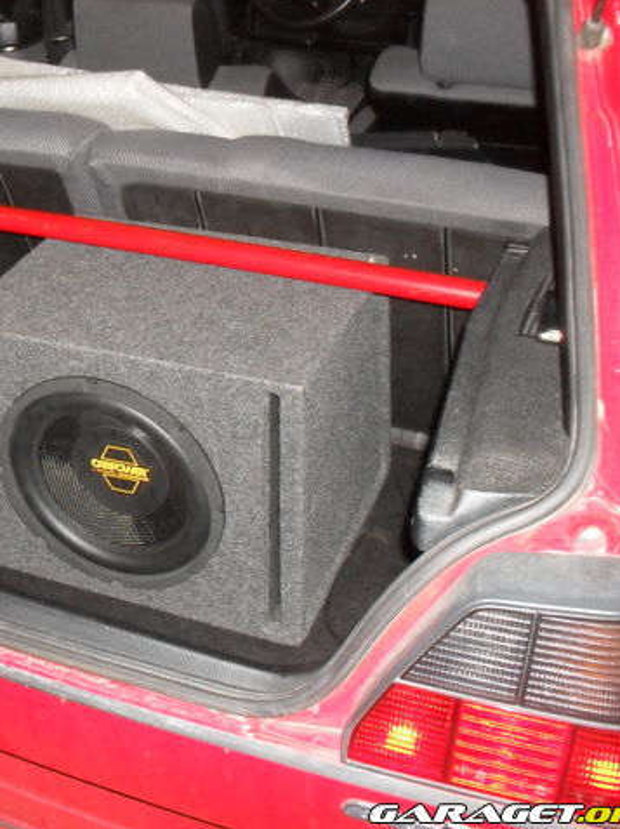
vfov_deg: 40.5
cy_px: 414
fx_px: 1124
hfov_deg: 30.0
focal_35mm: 47
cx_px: 111
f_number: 3.2
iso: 400
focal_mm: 6.3
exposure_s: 1/45
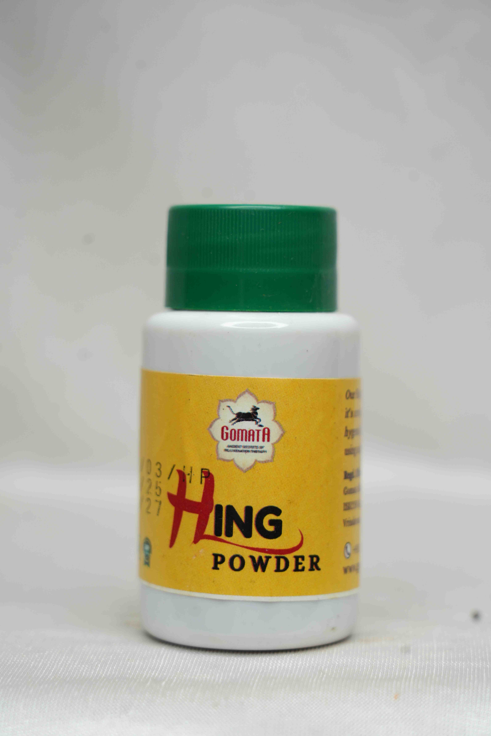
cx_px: 246
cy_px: 368
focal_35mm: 105
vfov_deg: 19.5
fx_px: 2148
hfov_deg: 13.0
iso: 250
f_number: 6.3
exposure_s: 1/60
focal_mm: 105
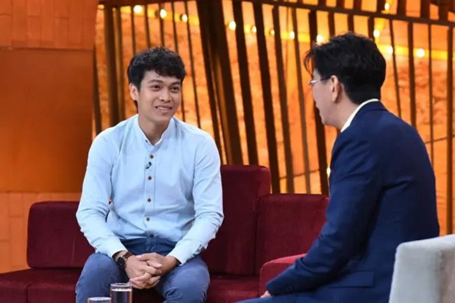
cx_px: 228
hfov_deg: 17.1
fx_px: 1516
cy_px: 152
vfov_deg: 11.4
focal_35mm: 120
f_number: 4.5
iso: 1250
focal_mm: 120
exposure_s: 1/160
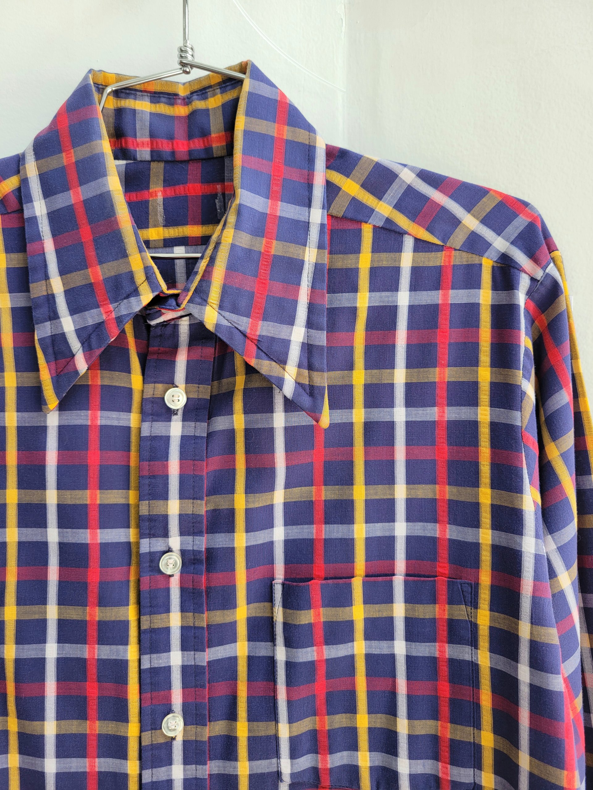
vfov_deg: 67.3
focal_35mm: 26
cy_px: 395
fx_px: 594
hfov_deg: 53.1
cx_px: 296
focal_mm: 5.4
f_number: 1.8
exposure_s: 1/133
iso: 40
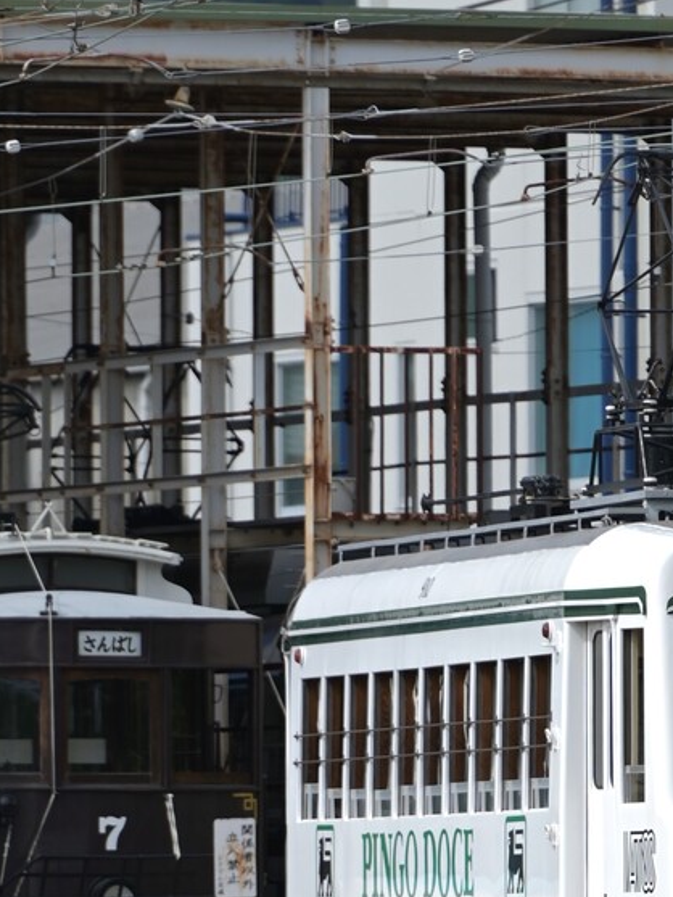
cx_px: 380
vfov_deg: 3.9
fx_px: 13293
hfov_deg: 2.9
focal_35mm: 513
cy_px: 821
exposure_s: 1/1000
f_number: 2.8
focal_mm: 200
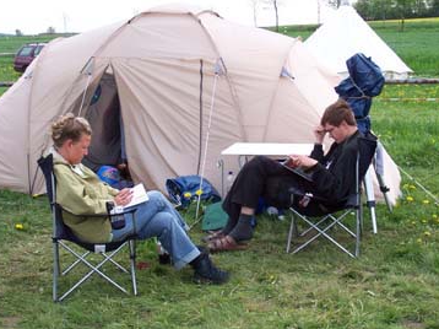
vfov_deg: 22.2
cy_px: 162
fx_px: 836
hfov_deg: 29.4
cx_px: 229
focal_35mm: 66
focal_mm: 9.8
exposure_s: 1/350
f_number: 3.2
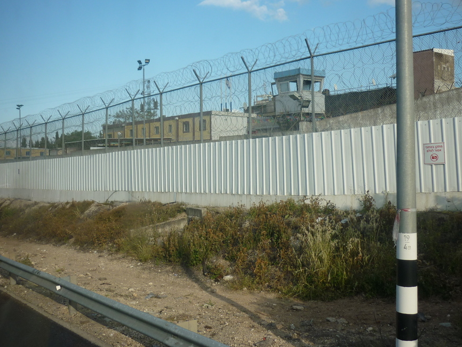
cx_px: 195
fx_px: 521
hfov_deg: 47.7
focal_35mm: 39
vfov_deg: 36.7
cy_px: 145
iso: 80
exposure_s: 1/400
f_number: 2.8
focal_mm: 5.5
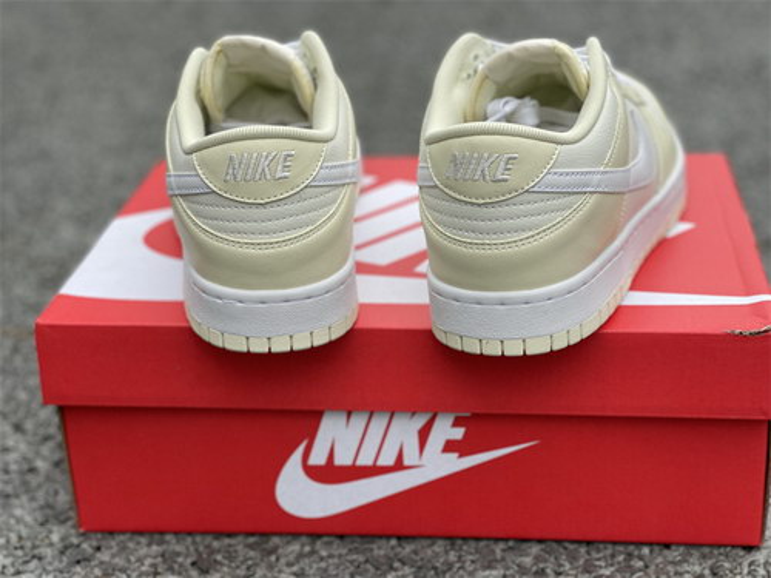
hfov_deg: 30.3
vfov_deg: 22.9
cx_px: 386
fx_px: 1425
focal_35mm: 64
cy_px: 289
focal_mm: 7.5
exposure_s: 1/156
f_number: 2.2
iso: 25
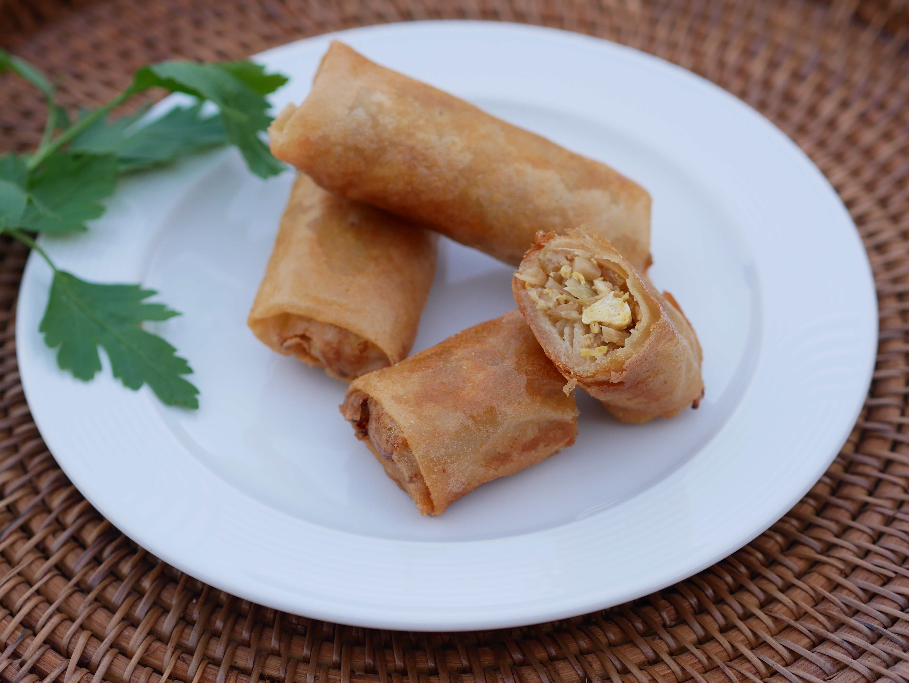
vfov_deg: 16.4
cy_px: 342
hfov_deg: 21.8
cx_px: 454
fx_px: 2364
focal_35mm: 90
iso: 200
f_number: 2.5
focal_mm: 45
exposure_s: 1/320
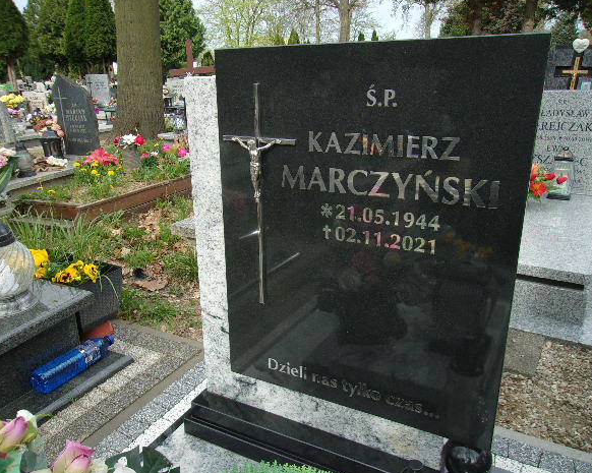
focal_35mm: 29
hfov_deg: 60.5
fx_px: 508
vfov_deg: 49.9
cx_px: 290
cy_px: 235
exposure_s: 1/240
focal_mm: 4.9
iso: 80
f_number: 3
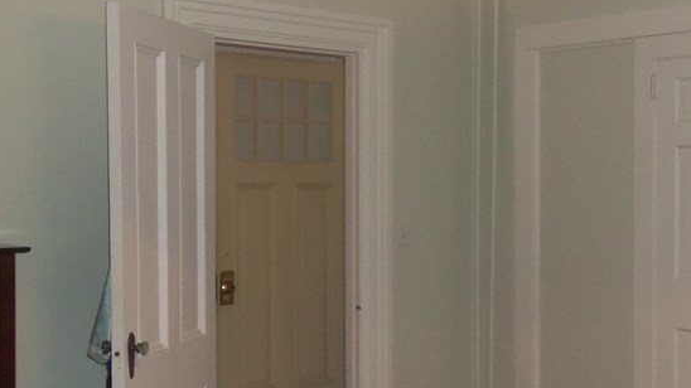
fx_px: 1044
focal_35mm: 57
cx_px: 521
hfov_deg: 35.8
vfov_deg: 21.1
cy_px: 208
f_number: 3.3
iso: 200
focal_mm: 5.1
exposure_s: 1/60
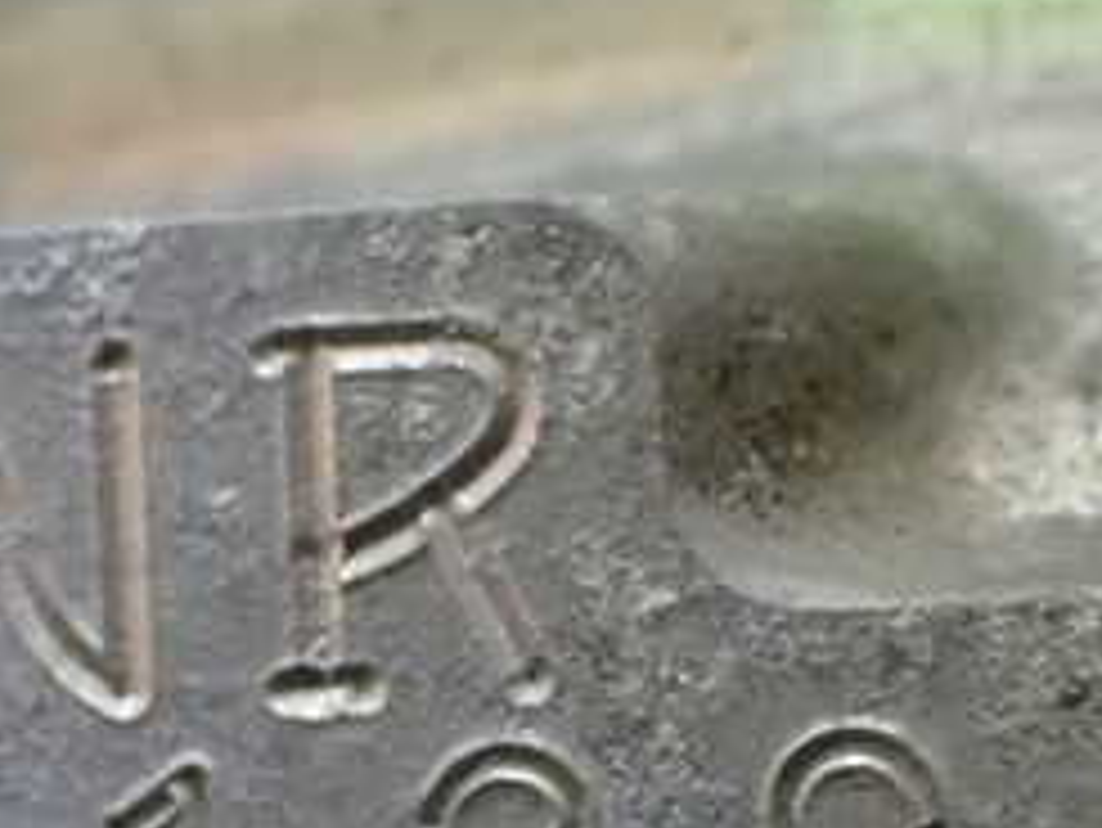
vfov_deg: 12.8
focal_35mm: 115
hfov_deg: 17.1
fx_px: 3663
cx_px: 553
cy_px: 770
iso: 1600
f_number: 3.1
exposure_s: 1/30
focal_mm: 8.4
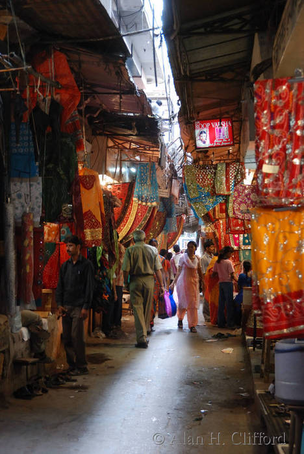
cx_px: 152
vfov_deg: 28.1
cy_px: 227
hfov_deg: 19.0
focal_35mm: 72
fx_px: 910
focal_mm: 48
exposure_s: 1/30
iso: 800
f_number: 4.8
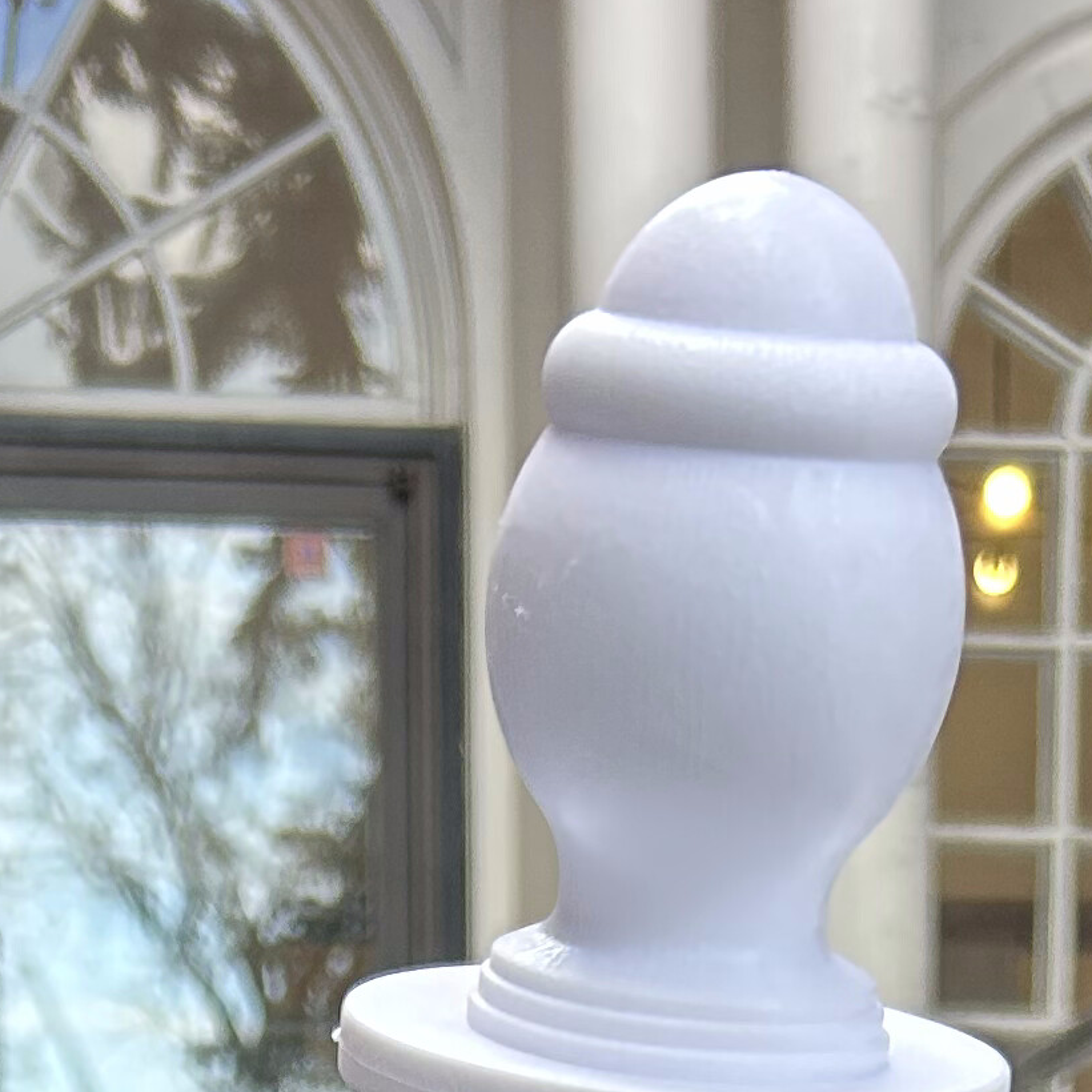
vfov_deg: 12.2
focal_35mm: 113
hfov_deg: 15.4
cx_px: 439
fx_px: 4033
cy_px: 2627
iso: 100
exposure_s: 1/120
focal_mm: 5.7
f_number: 1.5
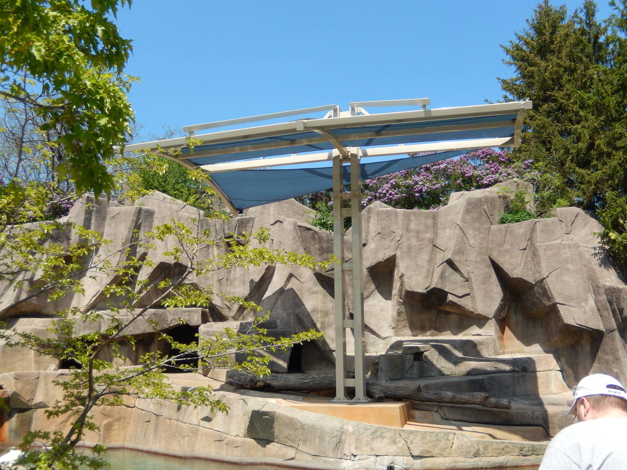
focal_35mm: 36
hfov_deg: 51.4
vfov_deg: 39.7
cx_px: 314
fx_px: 652
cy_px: 235
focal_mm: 6.5
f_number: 4
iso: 125
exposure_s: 1/800
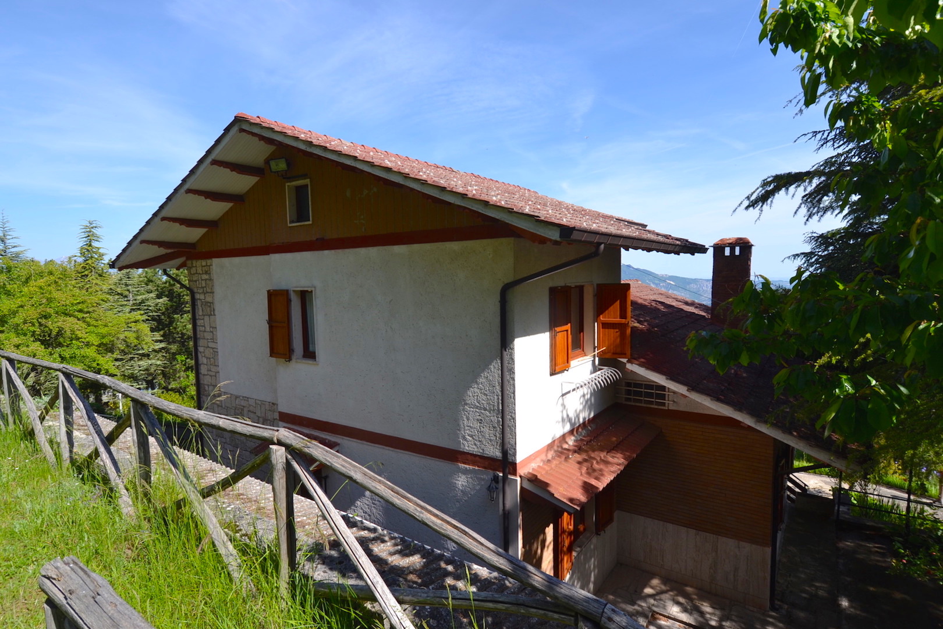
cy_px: 314
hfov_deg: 90.0
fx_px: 471
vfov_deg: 67.4
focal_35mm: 18
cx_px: 472
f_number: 7.1
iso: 100
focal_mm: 12
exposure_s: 1/200
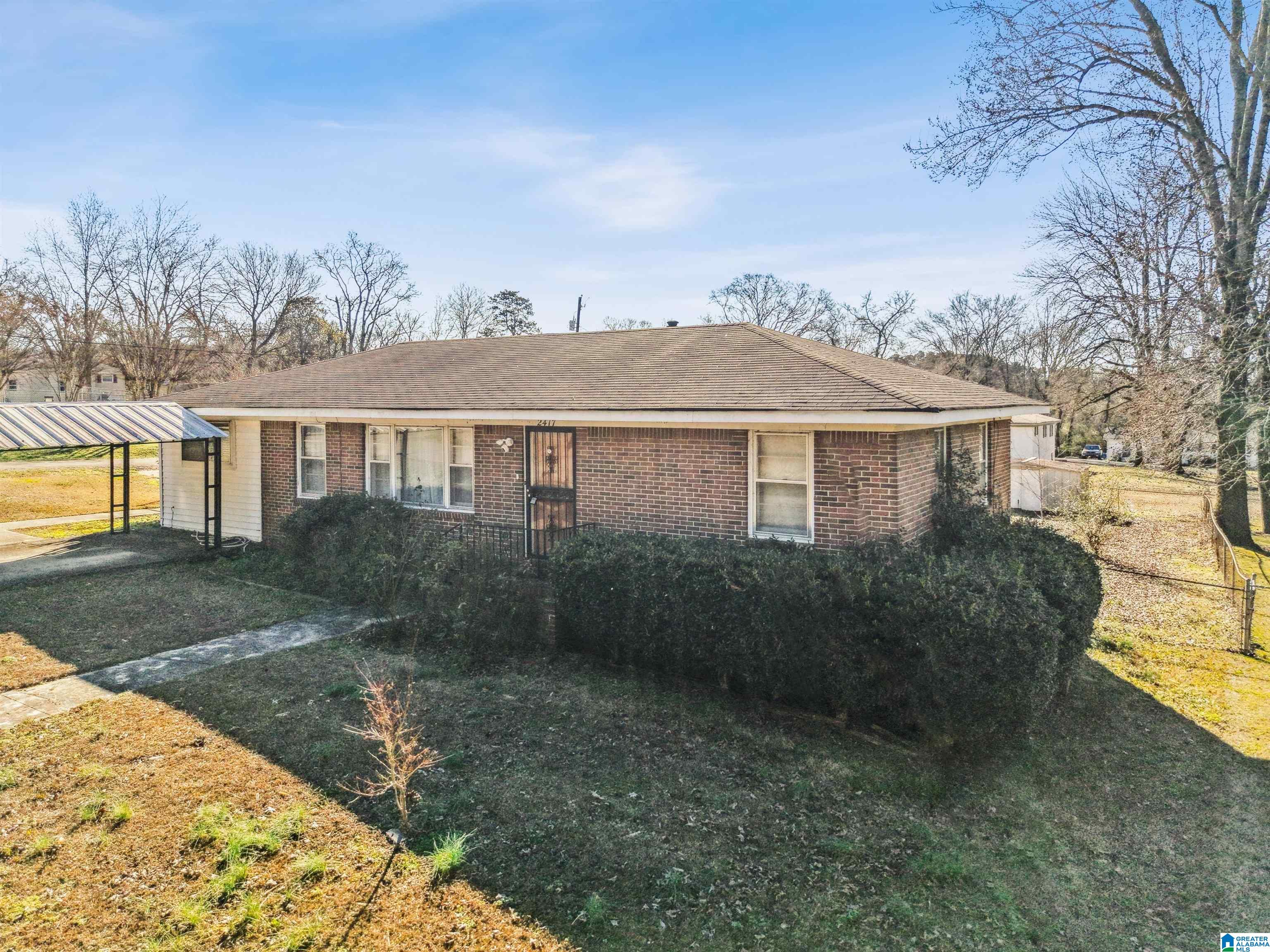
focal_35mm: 24
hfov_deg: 71.6
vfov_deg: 56.8
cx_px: 635
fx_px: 881
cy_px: 476
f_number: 1.8
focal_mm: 8.7
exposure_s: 1/4000
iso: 200
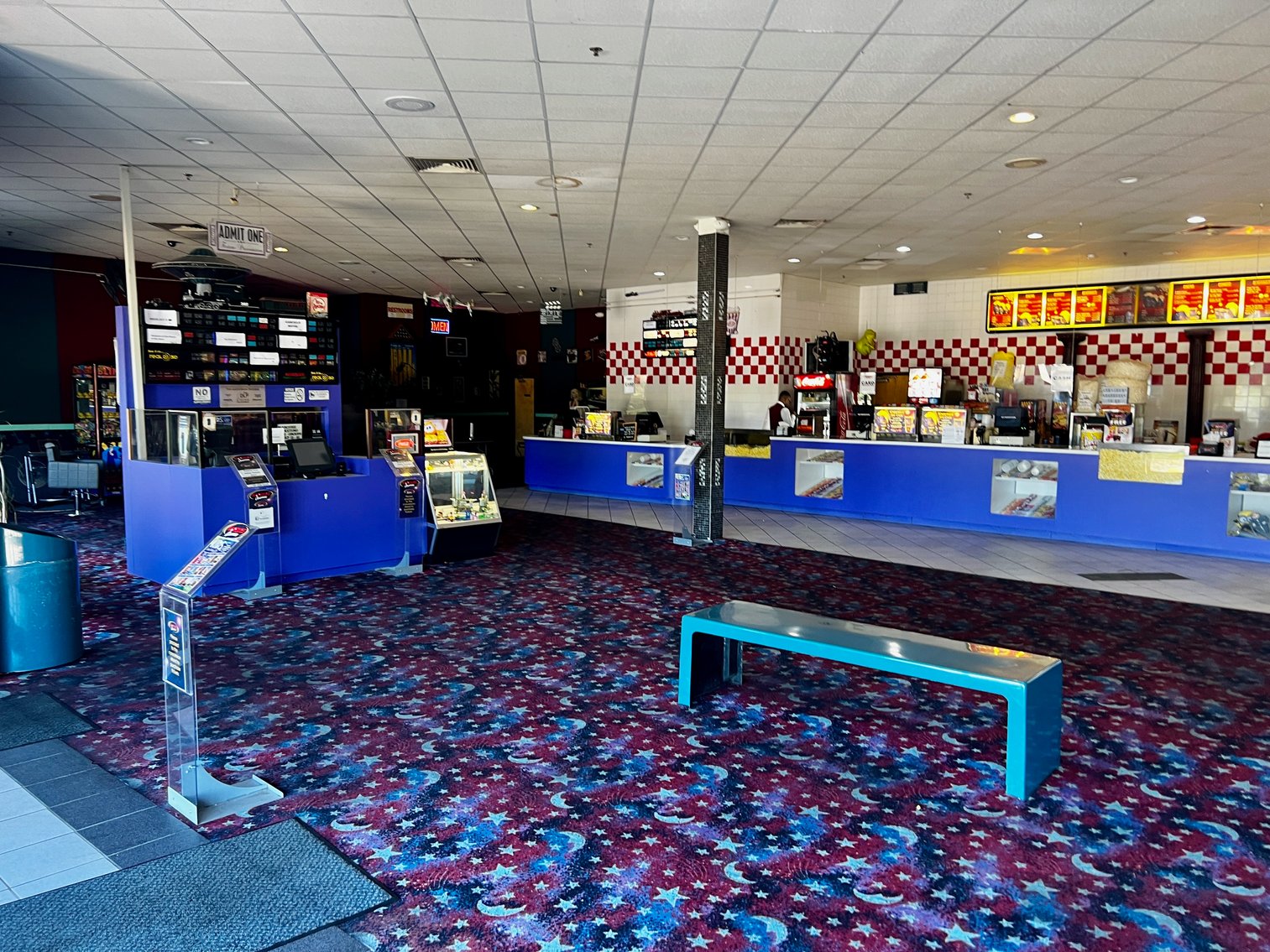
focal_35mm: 26
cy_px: 476
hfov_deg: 67.3
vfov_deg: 53.1
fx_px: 954
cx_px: 635
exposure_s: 1/60
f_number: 1.5
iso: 125
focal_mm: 5.7
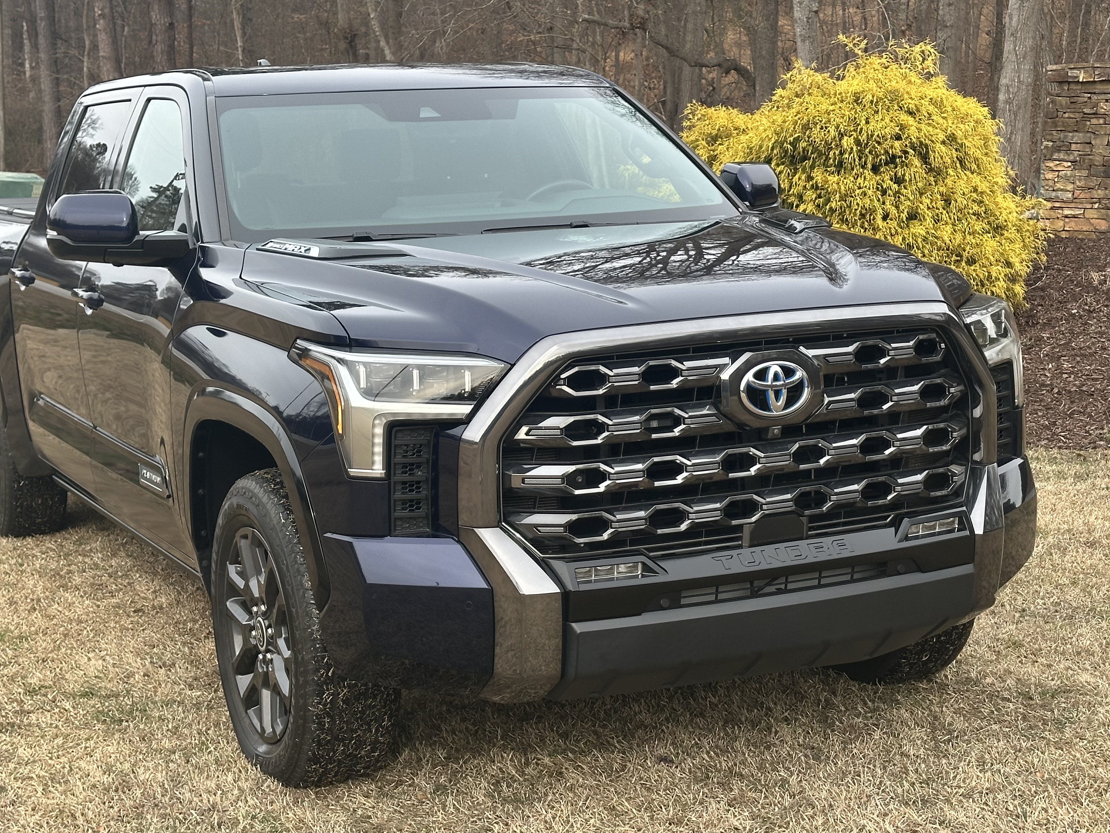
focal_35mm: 62
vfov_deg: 23.6
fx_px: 1988
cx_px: 532
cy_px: 359
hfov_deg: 31.2
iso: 64
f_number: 1.78
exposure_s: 1/751
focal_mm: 6.86
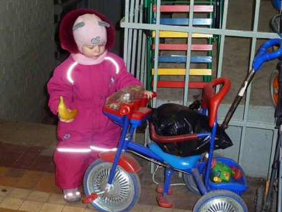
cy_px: 106
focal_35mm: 55
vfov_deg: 26.6
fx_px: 448
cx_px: 141
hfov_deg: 34.9
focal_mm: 9.1
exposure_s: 1/30
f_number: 3.9
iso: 400
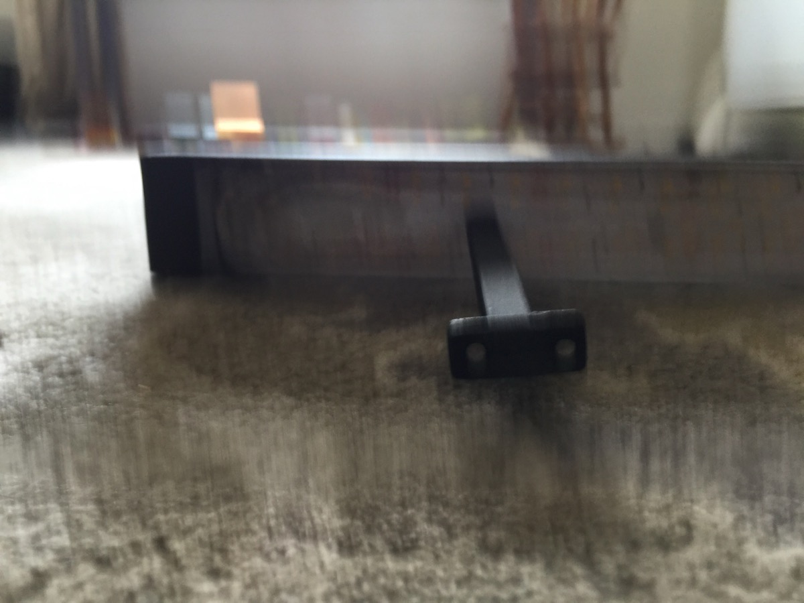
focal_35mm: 29
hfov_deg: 61.7
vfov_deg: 48.2
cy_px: 302
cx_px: 402
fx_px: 674
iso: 32
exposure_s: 1/30
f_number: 2.2
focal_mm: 4.15
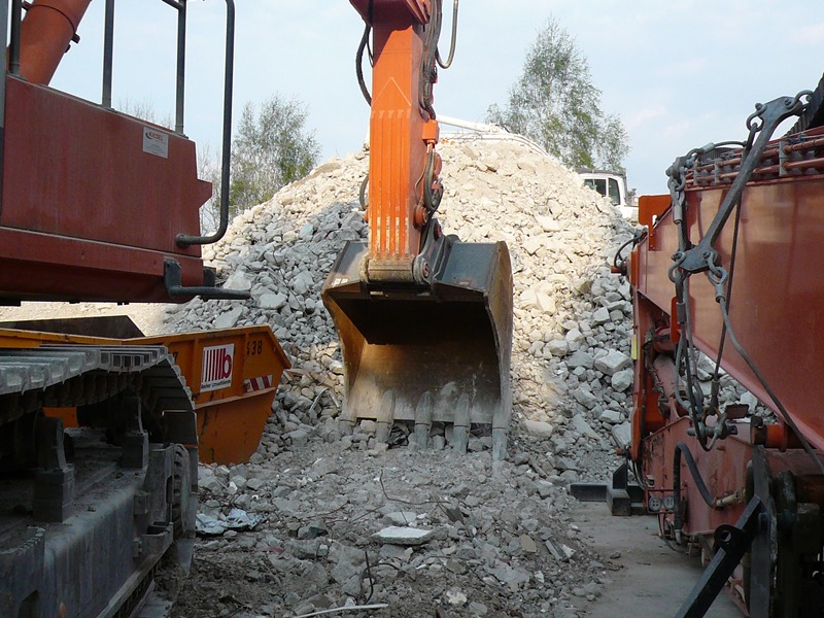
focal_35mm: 51
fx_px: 1214
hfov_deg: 37.5
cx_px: 412
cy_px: 309
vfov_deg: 28.6
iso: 100
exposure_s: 1/640
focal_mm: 5.4
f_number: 3
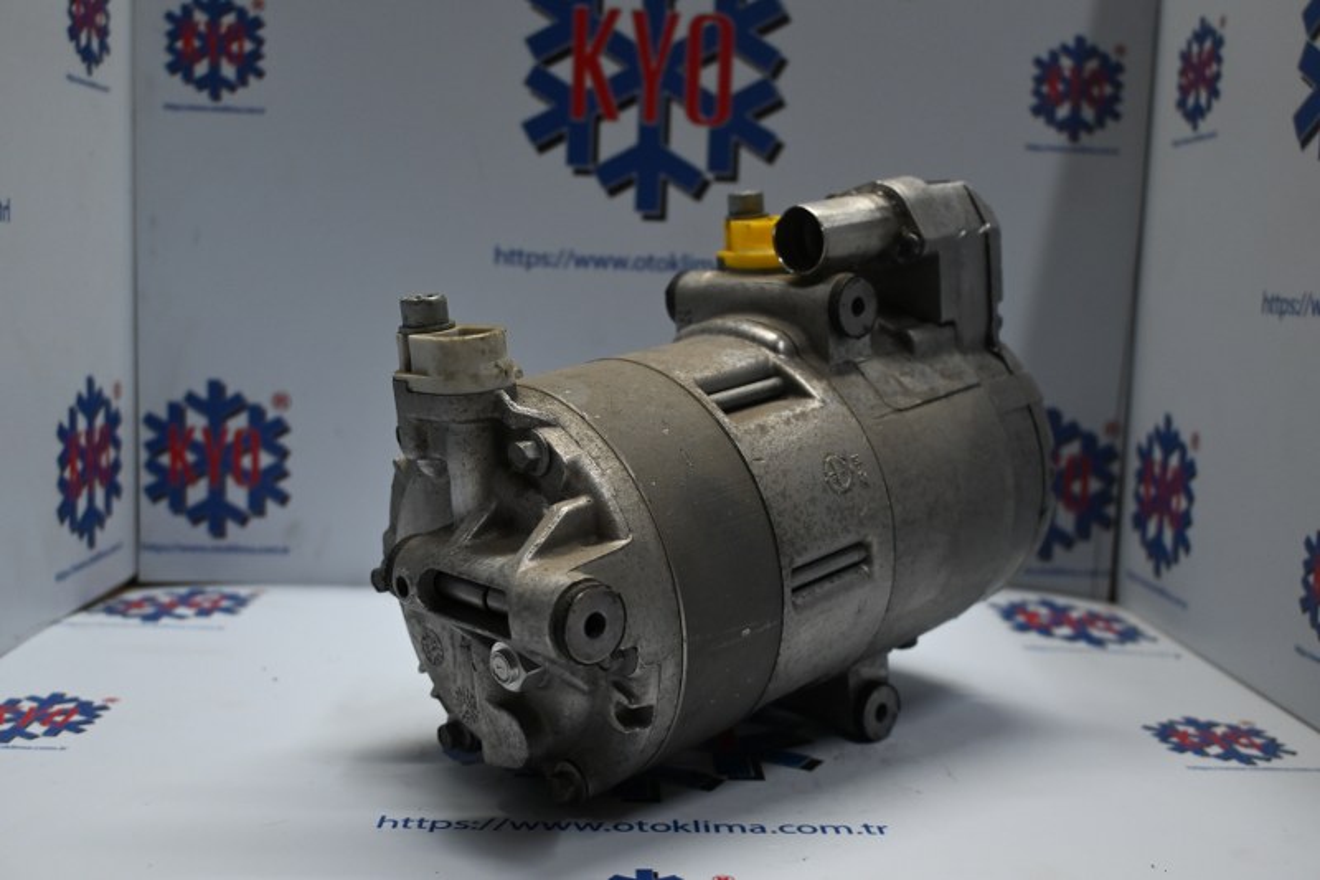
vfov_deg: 36.9
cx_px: 660
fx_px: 1320
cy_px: 440
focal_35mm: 36
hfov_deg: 53.1
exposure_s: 1/125
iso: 720
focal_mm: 24
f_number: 4.2
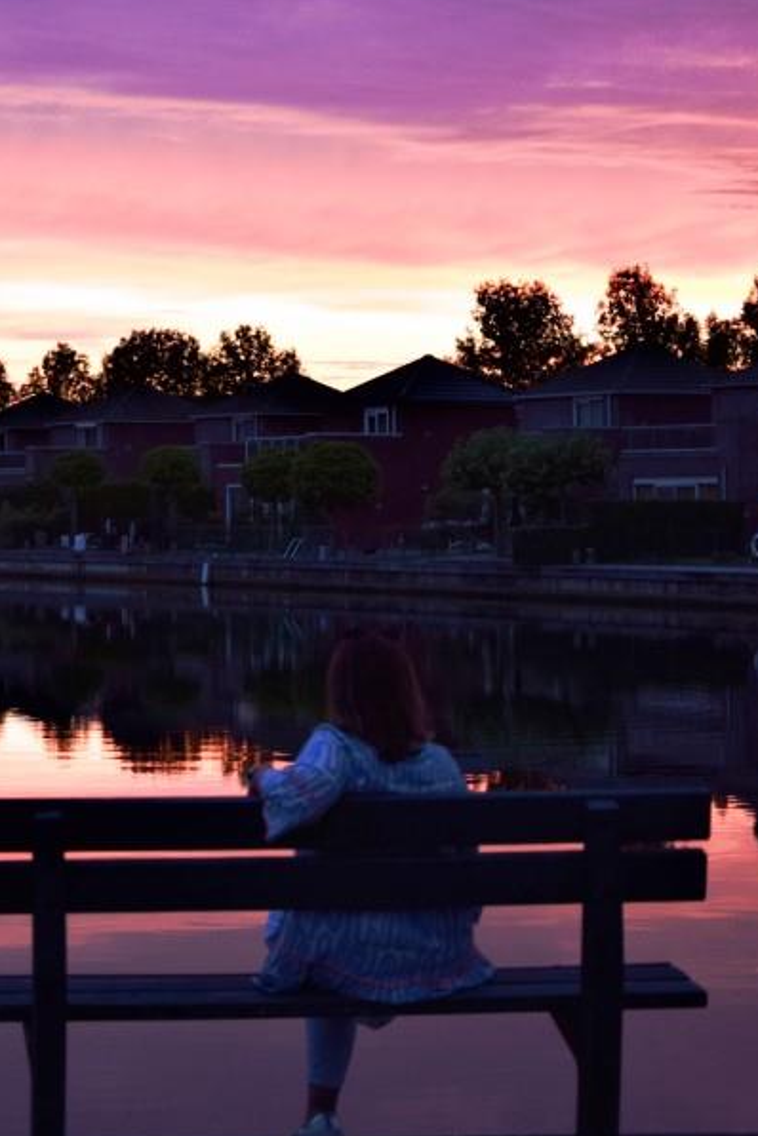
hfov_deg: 13.2
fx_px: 3253
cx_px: 157
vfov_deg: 19.7
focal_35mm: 103
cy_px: 304
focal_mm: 40
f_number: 4.5
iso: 400
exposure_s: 1/30
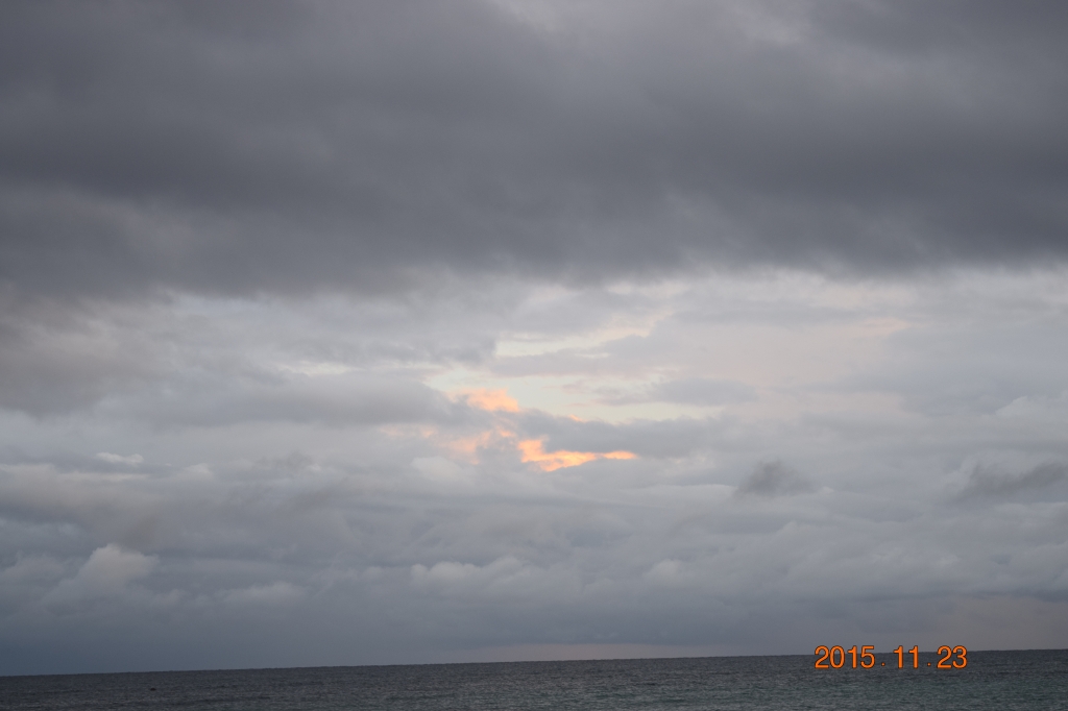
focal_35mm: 82
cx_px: 534
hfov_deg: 24.6
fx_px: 2447
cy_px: 356
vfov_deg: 16.5
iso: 400
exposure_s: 1/60
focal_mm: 55
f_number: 5.6
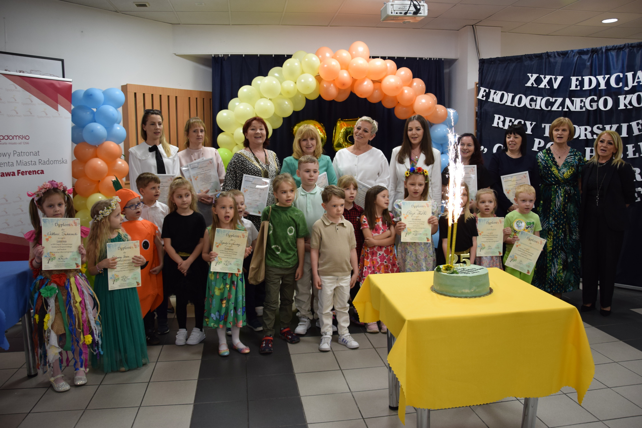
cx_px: 321
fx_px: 482
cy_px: 214
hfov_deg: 67.4
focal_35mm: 27
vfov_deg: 48.0
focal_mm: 18
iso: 560
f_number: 4
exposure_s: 1/60
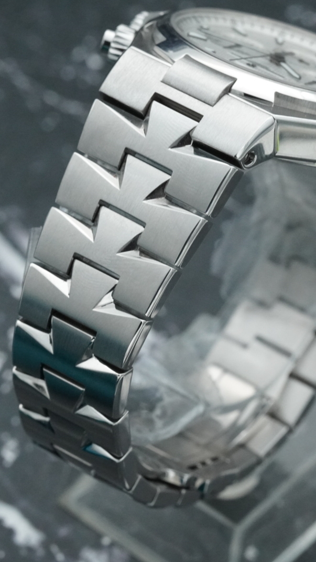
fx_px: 2473
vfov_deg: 13.0
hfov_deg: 7.3
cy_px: 280
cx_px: 193
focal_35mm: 166
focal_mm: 70
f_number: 9
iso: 2500
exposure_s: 1/200
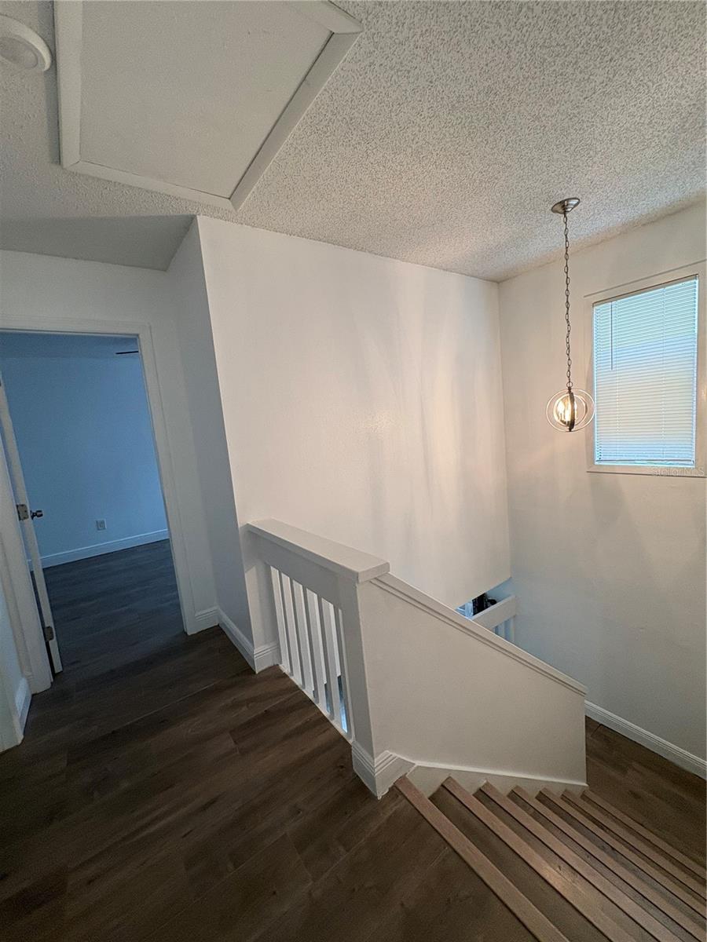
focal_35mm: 14
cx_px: 354
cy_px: 471
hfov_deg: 85.7
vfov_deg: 102.1
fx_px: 381
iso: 160
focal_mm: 2.22
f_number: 2.2
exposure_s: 1/120
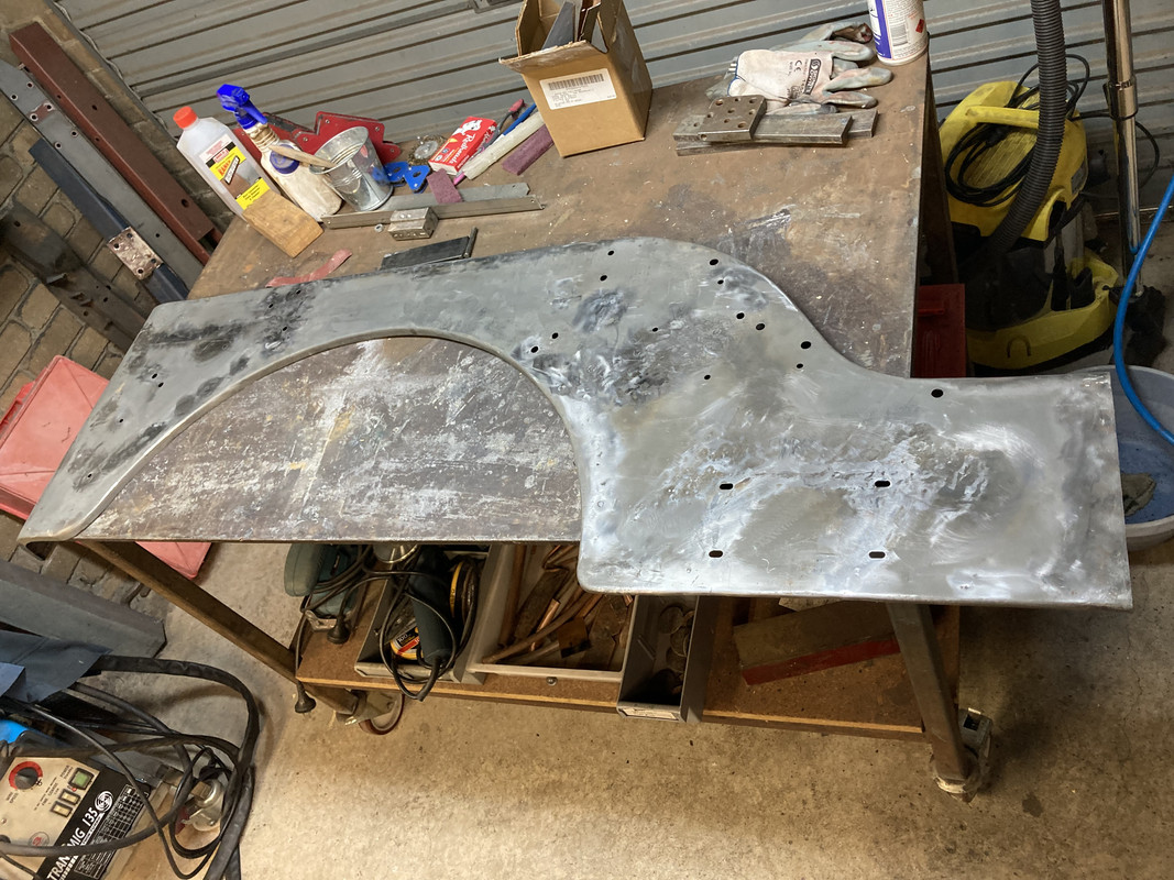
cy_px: 440
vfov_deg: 49.7
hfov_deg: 63.4
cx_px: 587
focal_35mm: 28
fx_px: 950
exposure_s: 1/50
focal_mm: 3.99
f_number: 1.8
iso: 160
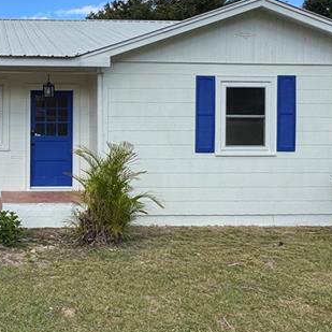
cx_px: 19
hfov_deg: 37.6
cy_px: 124
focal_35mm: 41
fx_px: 445
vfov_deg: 40.6
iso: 50
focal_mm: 2.22
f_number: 2.2
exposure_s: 1/1346
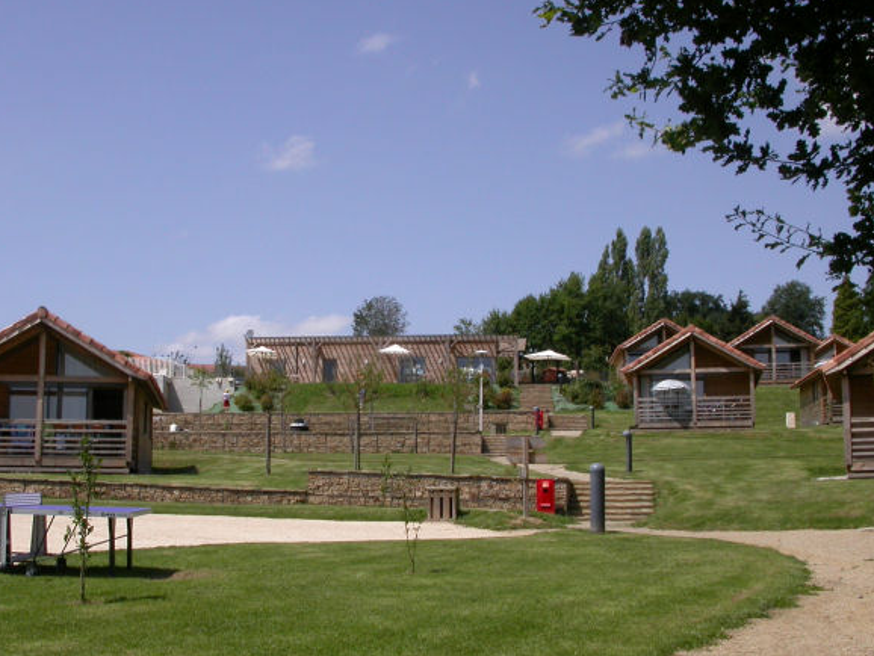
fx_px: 1162
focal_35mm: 46
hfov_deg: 41.1
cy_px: 367
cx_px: 366
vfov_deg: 31.5
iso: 100
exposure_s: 1/398
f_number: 7.5
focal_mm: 7.85
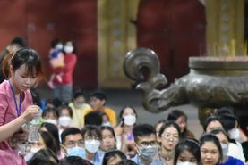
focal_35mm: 282
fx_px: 1944
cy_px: 112
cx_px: 30
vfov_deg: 4.9
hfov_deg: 7.3
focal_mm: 120
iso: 8000
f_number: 4
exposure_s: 1/125
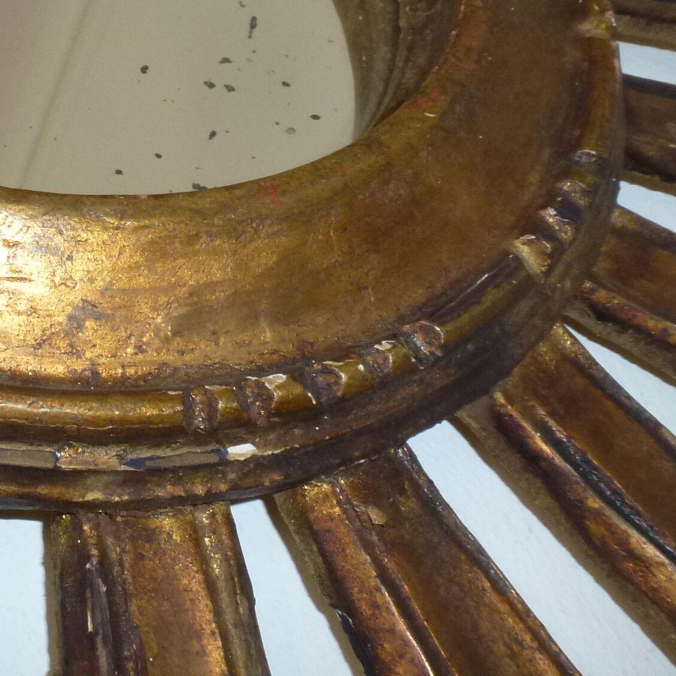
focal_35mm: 52
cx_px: -38
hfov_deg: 30.0
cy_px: 107
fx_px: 1149
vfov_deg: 31.7
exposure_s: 1/60
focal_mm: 4.7
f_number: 6.3
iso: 250
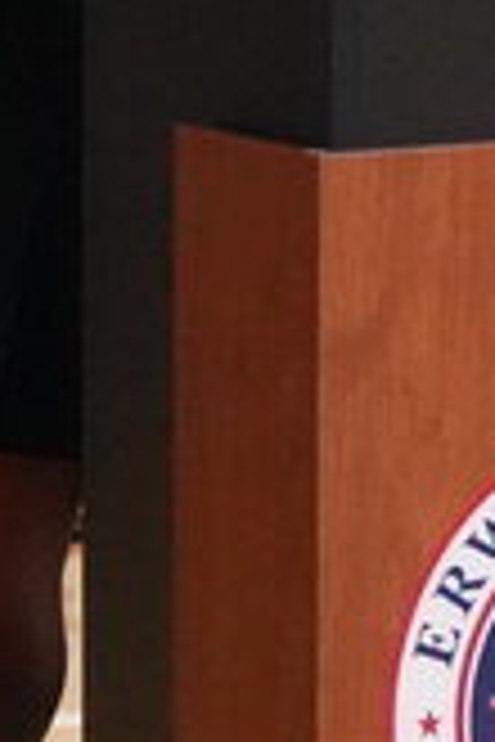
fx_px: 7569
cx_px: 58
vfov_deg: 5.6
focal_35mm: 367
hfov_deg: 3.7
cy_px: -259
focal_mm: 59
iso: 20000
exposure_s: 1/60
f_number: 9
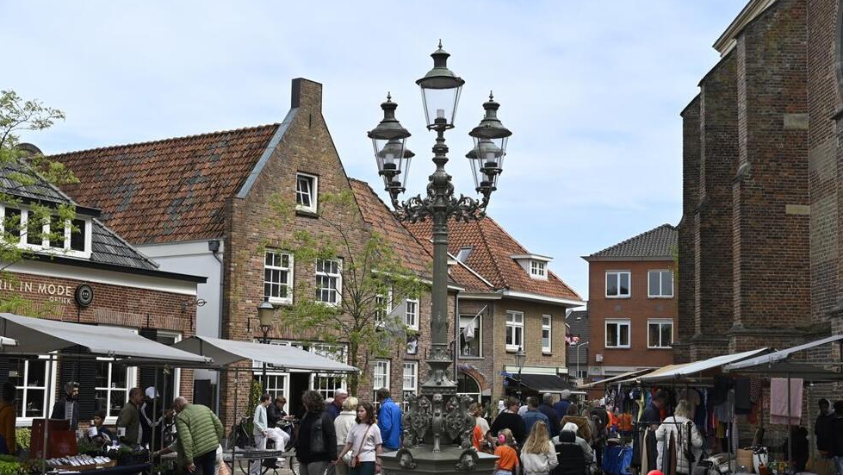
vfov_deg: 23.0
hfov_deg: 39.9
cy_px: 281
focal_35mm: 52
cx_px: 425
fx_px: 1163
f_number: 6.3
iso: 100
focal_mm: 33
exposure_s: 1/320
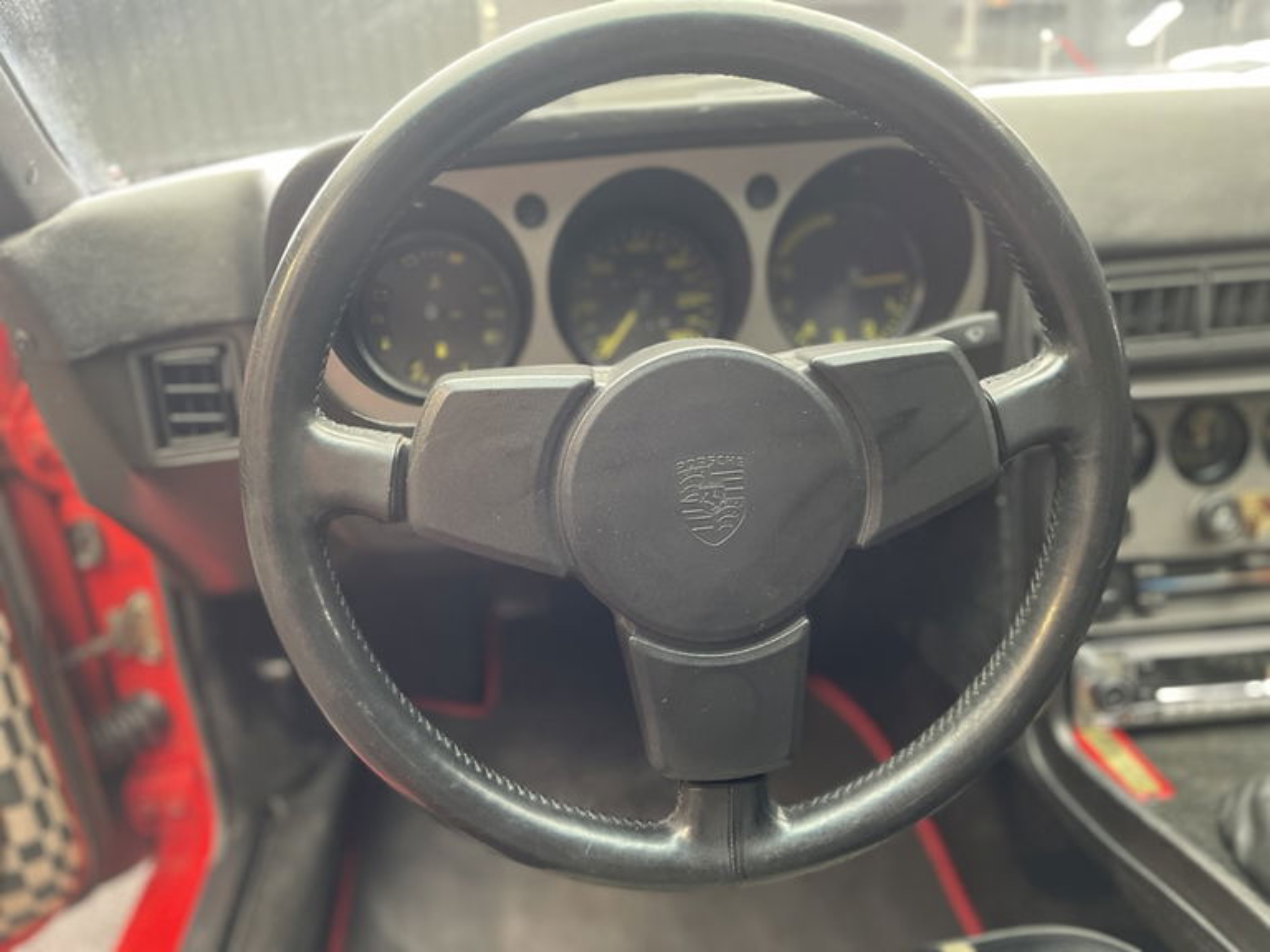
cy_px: 476
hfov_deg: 67.3
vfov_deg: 53.1
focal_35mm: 26
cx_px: 635
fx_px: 954
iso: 640
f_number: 1.6
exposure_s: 1/33
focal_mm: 4.2
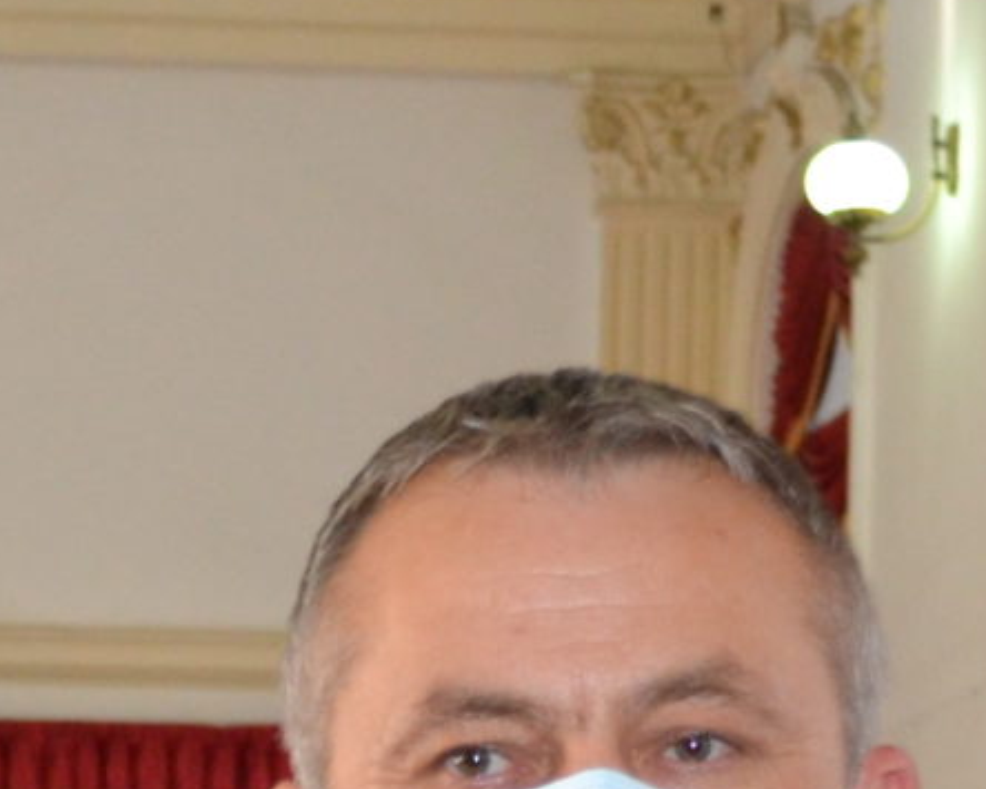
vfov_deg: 7.0
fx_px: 6156
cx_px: 338
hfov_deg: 9.2
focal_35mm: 211
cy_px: 1704
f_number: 4.2
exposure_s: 1/60
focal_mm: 26
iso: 1000
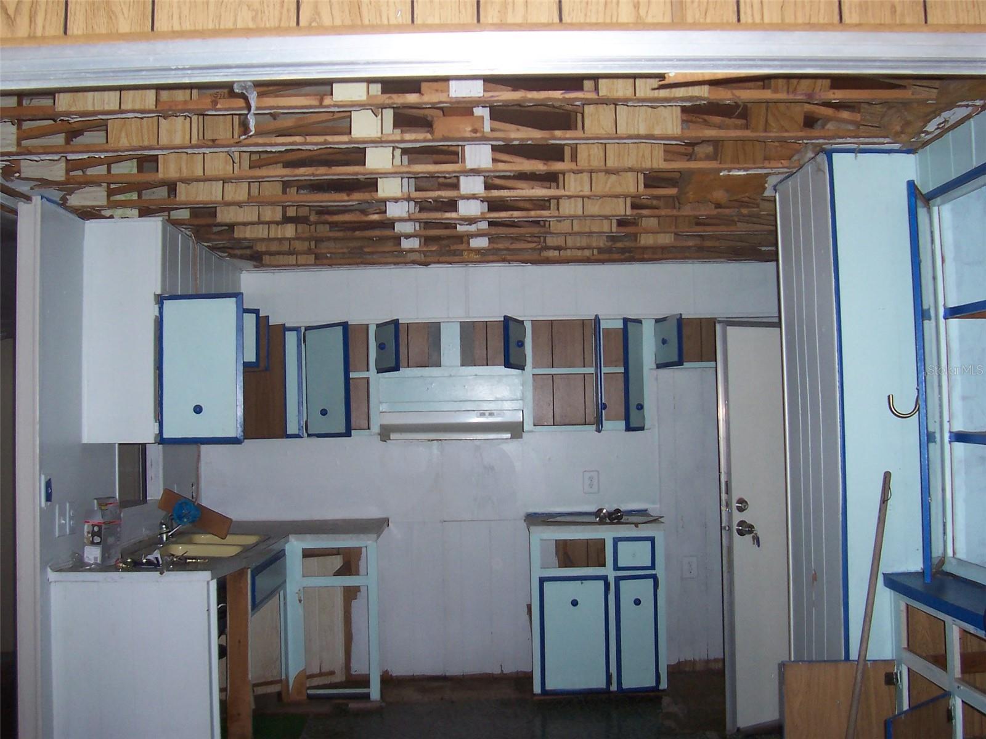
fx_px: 1054
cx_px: 493
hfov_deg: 50.1
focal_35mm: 37
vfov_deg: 38.7
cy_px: 370
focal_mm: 5.6
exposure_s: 1/60
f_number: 2.8
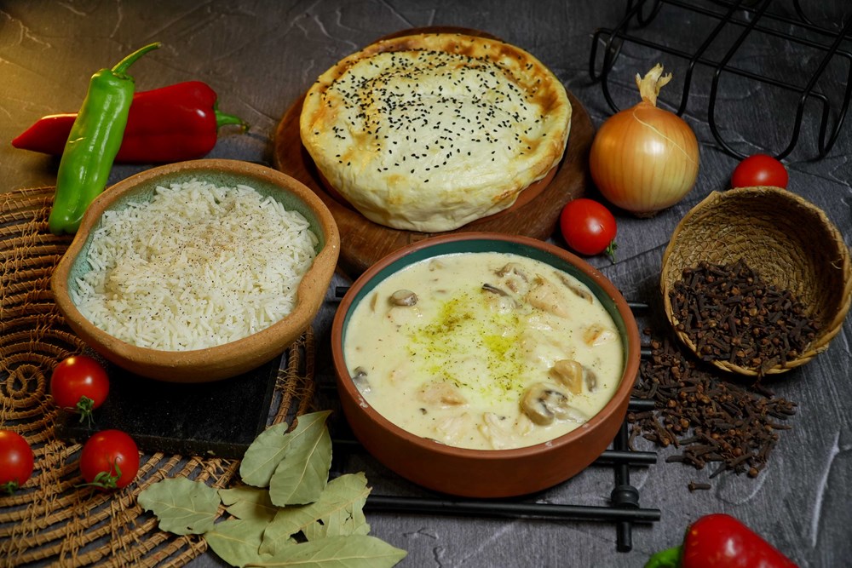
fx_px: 1278
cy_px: 284
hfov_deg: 36.9
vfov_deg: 25.1
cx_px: 426
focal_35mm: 54
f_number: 5
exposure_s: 1/125
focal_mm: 36
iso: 1000
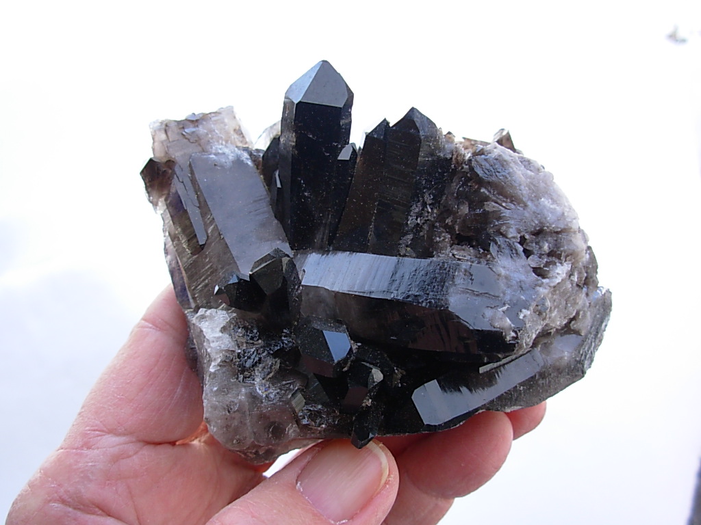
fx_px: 770
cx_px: 350
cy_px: 262
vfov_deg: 37.7
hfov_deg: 49.0
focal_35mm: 38
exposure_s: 1/128
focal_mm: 6.3
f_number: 2.9
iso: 50
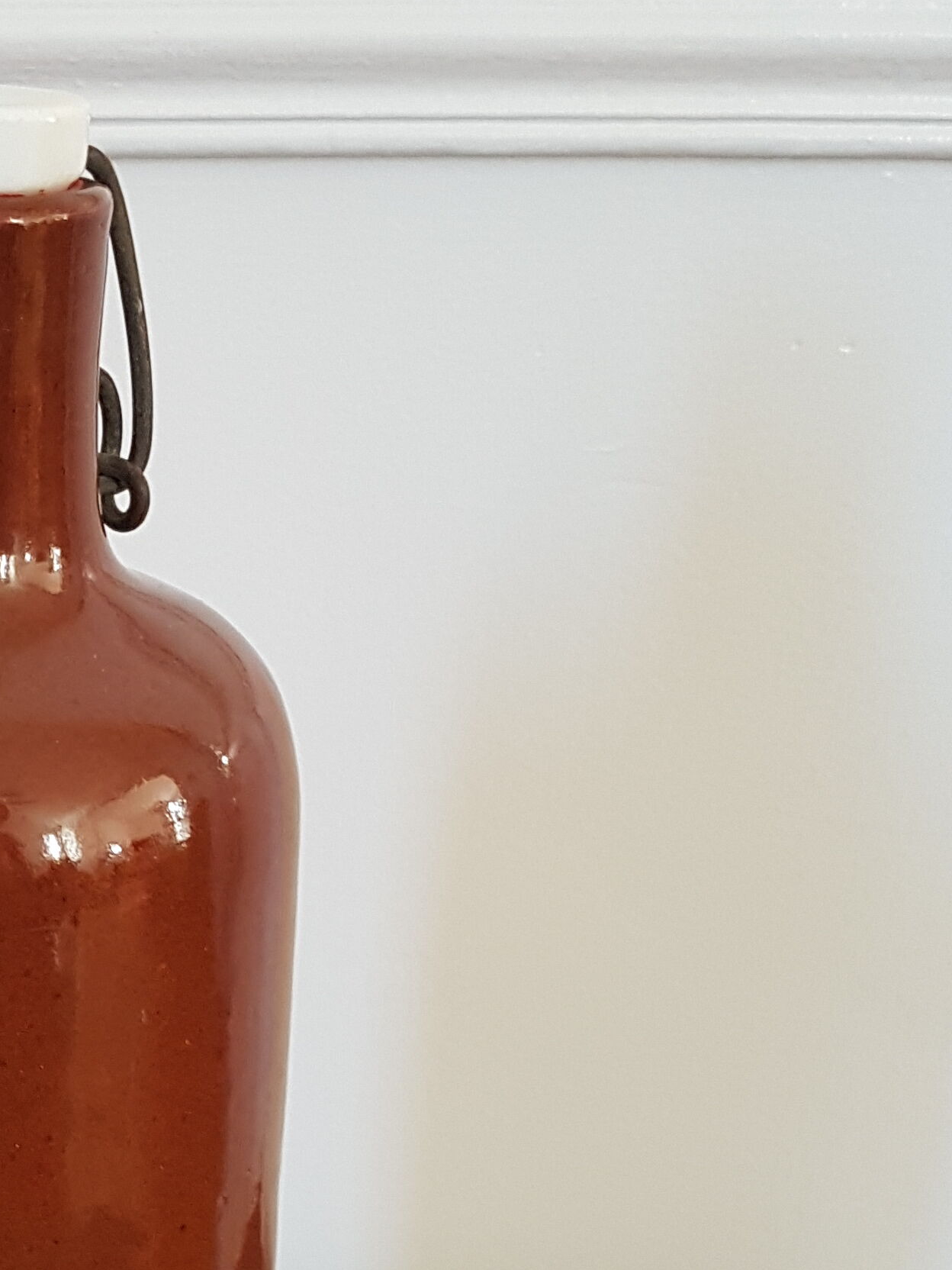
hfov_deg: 22.4
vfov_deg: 30.3
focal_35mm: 63
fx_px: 2310
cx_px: -6
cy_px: 918
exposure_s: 1/30
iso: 160
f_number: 1.7
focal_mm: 4.2
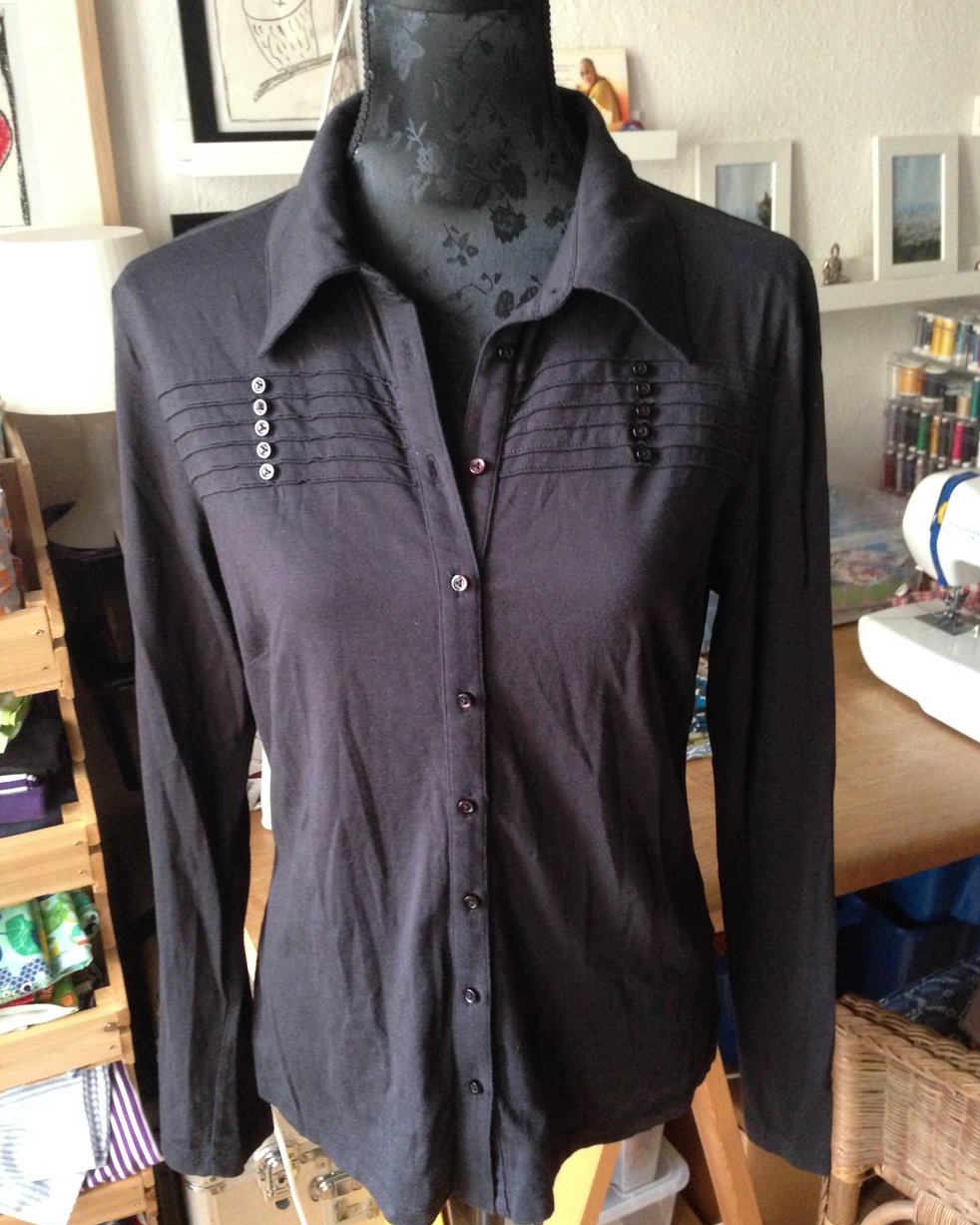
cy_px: 625
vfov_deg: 51.5
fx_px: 1269
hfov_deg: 42.2
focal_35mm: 35
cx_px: 491
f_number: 2.4
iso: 400
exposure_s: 1/15
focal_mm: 4.12
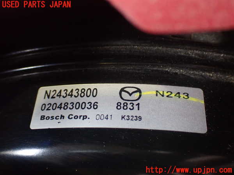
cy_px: 88
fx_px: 297
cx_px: 117
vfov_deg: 32.9
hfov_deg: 42.9
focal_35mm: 44
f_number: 2.9
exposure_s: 1/100
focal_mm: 7.84
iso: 800
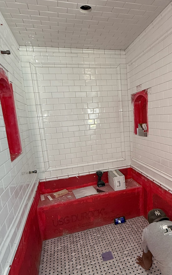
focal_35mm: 23
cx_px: 112
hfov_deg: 52.2
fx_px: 172
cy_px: 148
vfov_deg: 77.0
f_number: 2.2
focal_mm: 2.22
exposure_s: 1/99
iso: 250
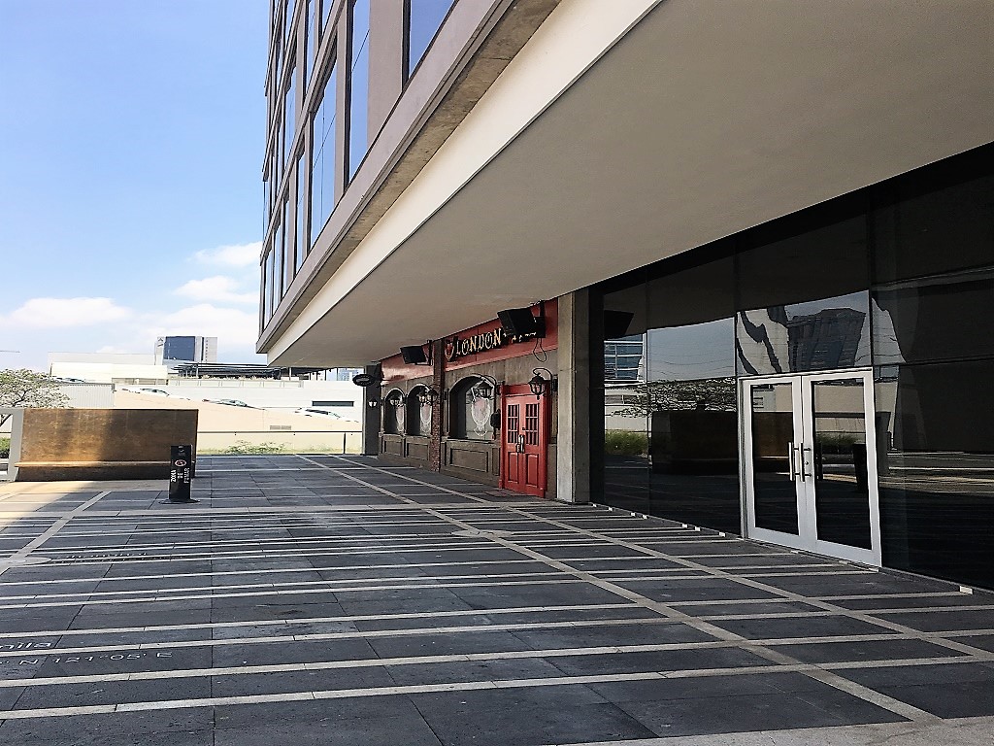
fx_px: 833
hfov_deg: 61.7
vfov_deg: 48.2
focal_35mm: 29
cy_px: 373
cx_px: 497
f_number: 2.2
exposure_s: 1/1183
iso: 25
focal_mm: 4.15
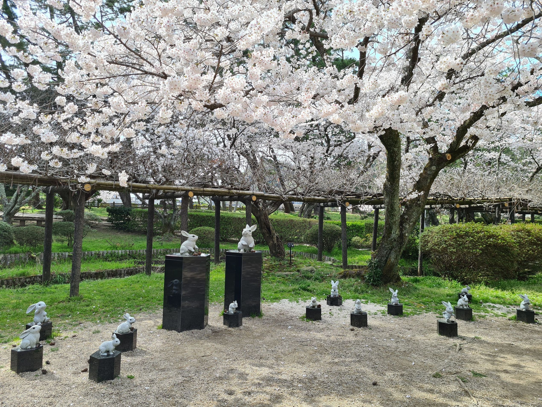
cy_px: 204
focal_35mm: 26
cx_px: 271
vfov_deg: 53.1
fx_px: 407
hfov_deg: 67.3
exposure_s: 1/602
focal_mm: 5.4
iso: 50
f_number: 1.8
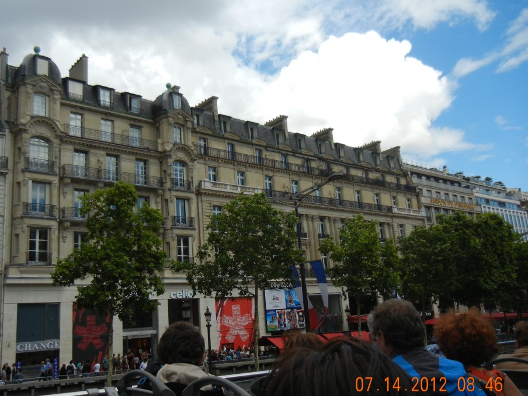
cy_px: 207
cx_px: 240
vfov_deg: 41.8
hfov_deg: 53.9
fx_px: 519
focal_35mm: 34
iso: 160
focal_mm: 5.4
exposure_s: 1/368
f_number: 7
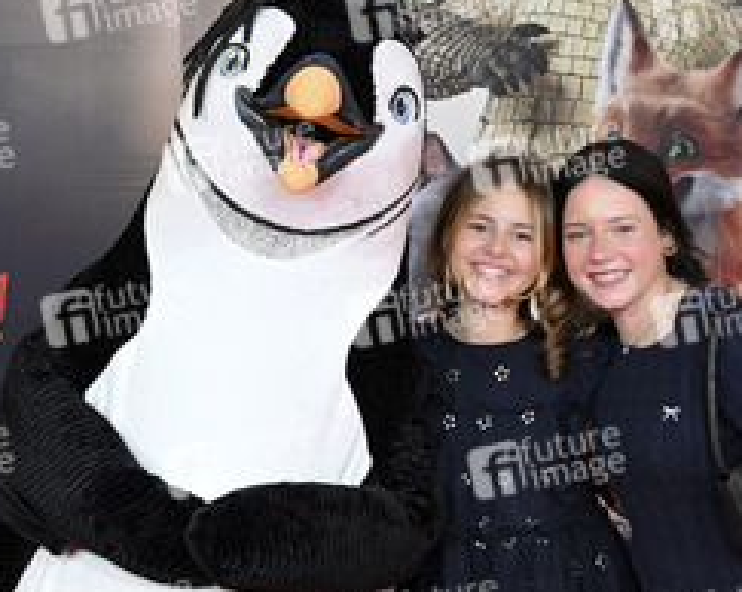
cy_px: 388
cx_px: 466
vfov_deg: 13.4
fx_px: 2523
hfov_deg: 16.7
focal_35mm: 115
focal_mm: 66
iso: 800
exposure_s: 1/160
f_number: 6.3
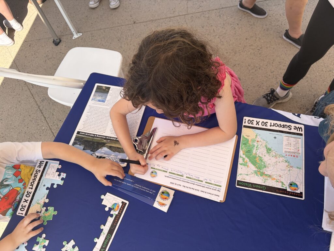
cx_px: 167
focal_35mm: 26
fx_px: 251
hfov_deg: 67.3
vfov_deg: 53.1
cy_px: 126
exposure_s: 1/1239
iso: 50
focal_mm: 5.96
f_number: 1.6
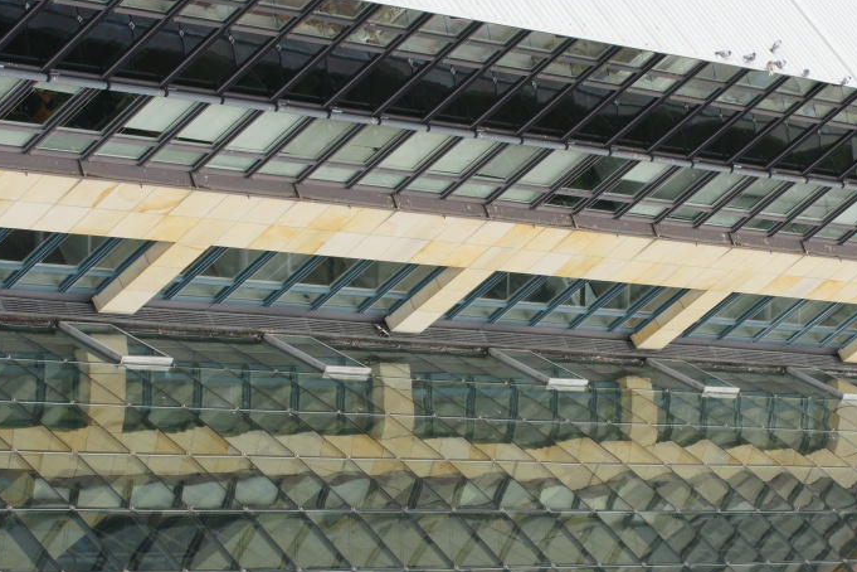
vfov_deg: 8.7
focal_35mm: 158
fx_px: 3761
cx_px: 531
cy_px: 365
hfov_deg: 13.0
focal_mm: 70
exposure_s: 1/50
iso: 400
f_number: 14
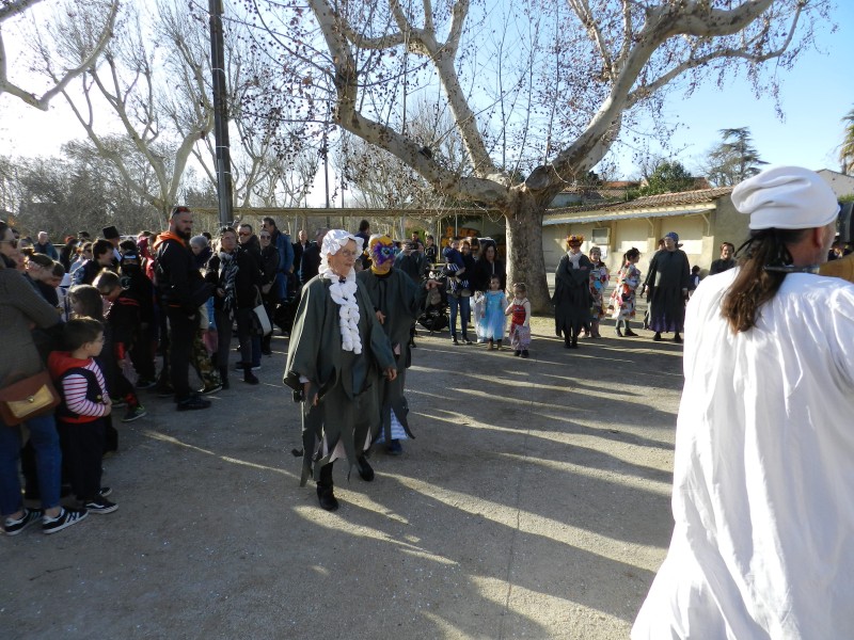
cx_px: 427
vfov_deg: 58.9
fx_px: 567
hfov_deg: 73.9
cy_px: 320
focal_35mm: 23
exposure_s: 1/800
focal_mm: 4
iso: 160
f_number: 3.4
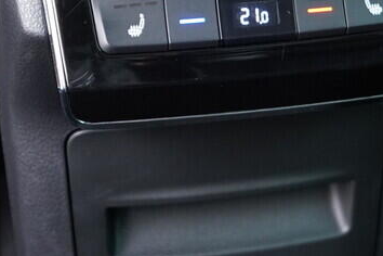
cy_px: 41
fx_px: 1106
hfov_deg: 19.6
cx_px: 203
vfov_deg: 13.1
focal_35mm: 104
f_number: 2.8
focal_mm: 24
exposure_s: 1/40
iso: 1250
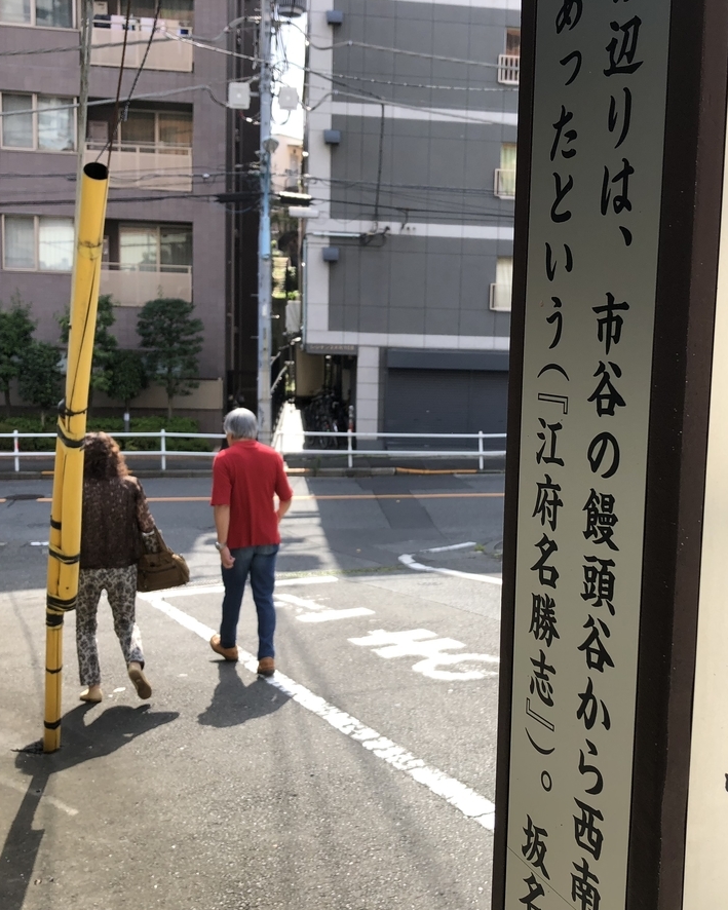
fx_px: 996
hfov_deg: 39.9
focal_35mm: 37
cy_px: 451
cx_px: 442
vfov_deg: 49.1
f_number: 1.8
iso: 20
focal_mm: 3.99
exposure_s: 1/552
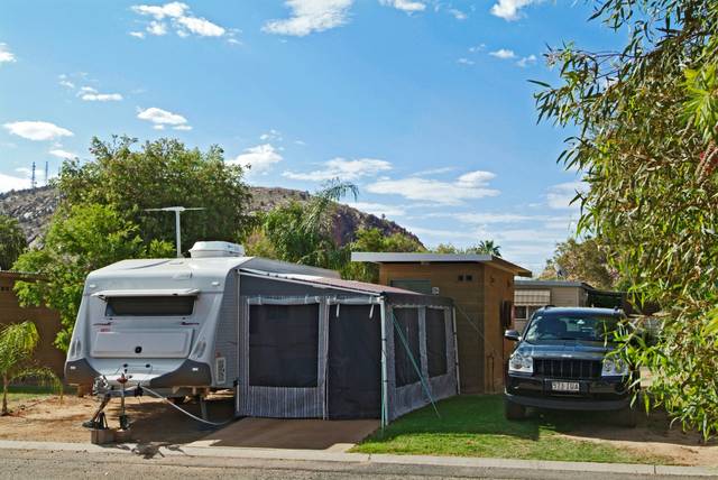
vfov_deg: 35.1
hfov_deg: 50.7
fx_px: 759
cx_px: 359
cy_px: 240
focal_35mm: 38
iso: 100
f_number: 9.5
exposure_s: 1/125
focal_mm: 25
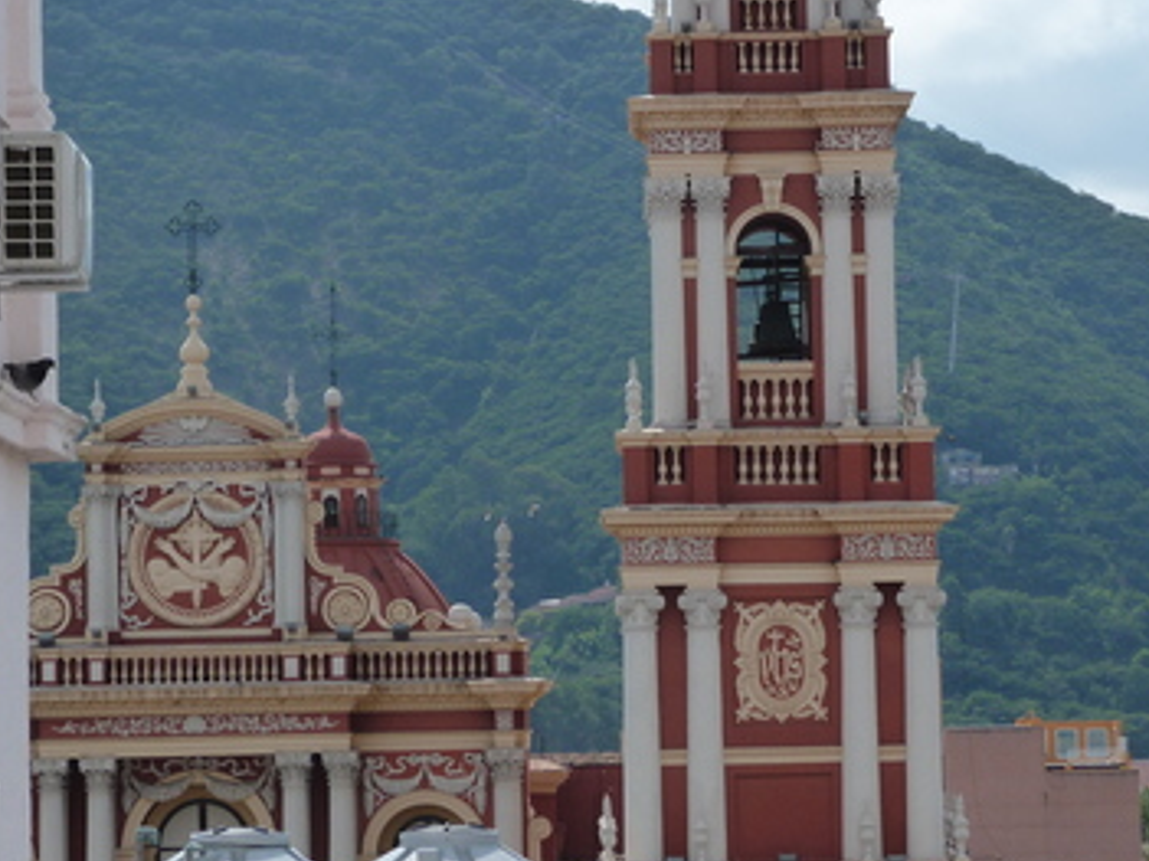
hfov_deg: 11.6
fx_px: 5674
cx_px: 632
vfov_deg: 8.7
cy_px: 242
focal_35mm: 171
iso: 125
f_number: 5.6
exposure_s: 1/500
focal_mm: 19.7
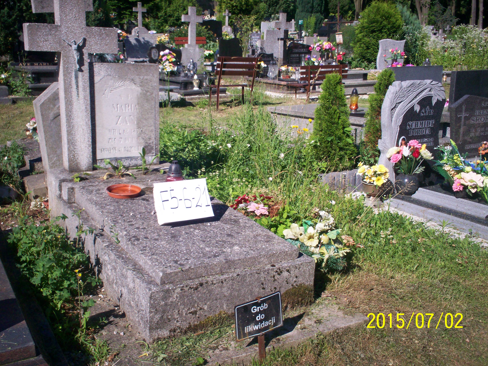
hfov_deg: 50.1
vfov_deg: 38.7
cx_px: 238
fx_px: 522
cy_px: 182
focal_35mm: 37
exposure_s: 1/585
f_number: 4.5
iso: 100
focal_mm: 6
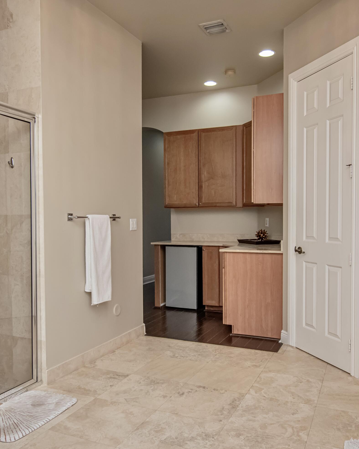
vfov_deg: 58.8
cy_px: 227
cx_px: 181
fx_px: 398
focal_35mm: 30
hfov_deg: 48.5
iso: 720
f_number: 5.6
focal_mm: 14
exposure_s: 1/125
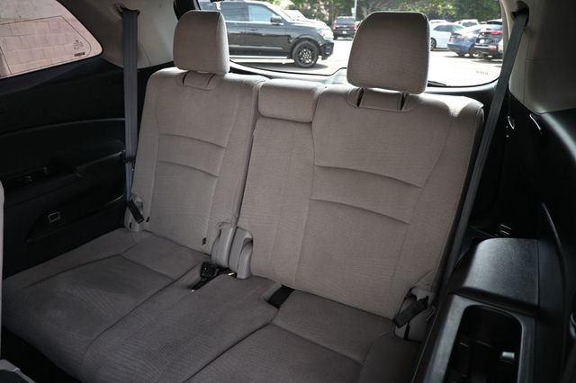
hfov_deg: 73.8
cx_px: 288
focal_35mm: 24
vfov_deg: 53.1
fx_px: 384
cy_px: 192
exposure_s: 1/125
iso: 900
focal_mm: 16
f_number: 3.5
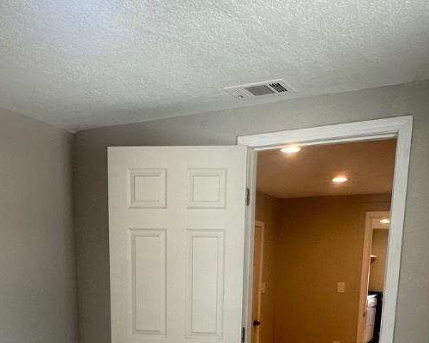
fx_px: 521
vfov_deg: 32.4
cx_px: 207
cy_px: 373
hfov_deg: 44.8
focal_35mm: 41
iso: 160
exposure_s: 1/120
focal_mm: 2.22
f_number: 2.2
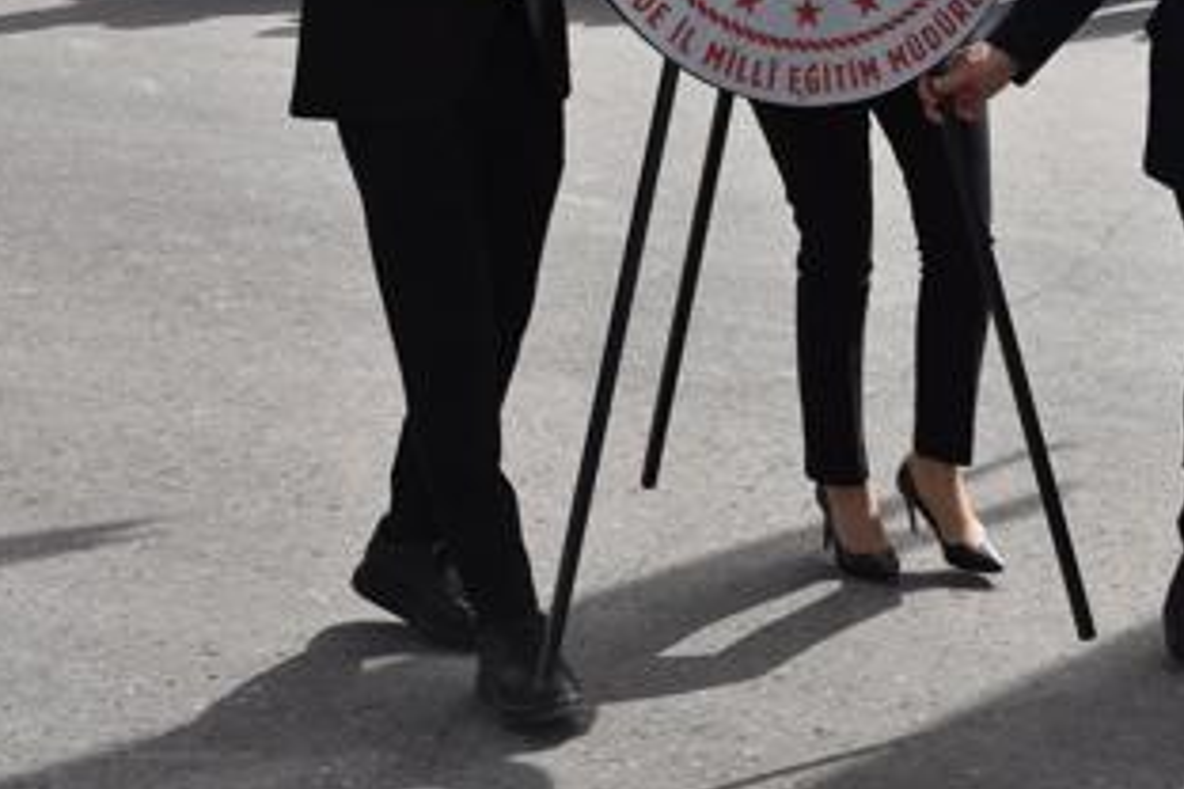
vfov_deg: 11.5
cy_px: 57
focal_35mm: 118
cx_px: 958
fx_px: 3881
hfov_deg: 17.2
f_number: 9
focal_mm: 40
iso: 100
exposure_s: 1/250
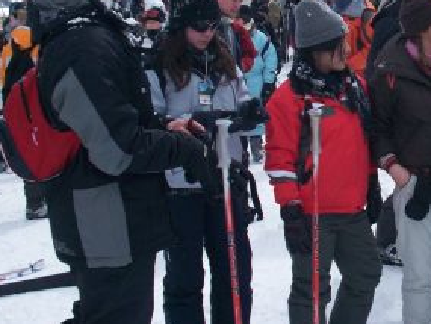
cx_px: 401
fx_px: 1034
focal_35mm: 83
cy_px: 79
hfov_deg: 22.9
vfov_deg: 17.7
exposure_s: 1/475
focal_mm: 6.2
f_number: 5.6
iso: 80
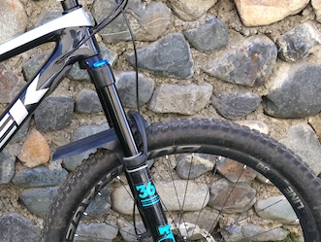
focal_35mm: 70
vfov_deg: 20.9
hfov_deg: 25.2
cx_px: -56
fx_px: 650
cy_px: 173
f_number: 2.2
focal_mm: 4.15
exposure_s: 1/120
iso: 32
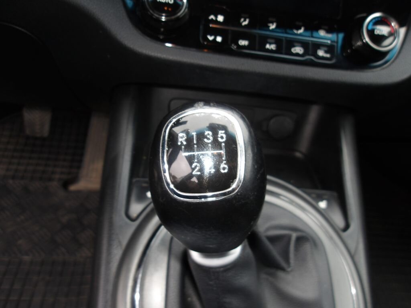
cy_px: 154
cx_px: 206
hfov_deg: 65.3
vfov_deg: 51.4
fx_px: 321
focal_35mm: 27
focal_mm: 4.9
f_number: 3
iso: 100
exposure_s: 1/16
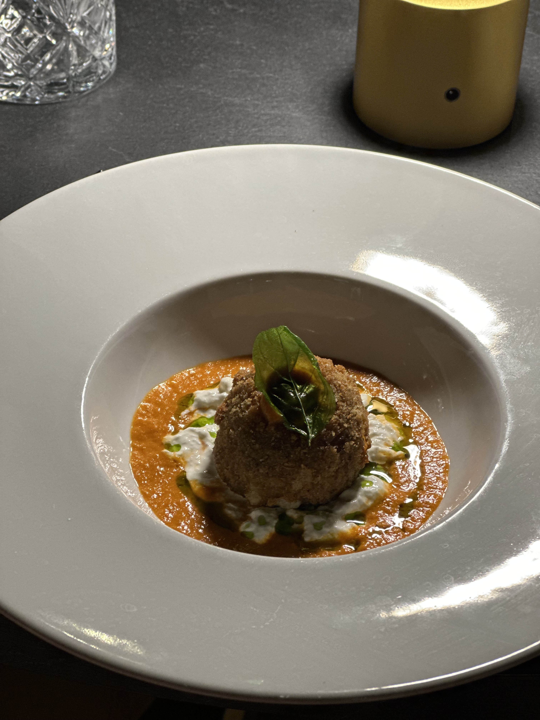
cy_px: 360
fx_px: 1602
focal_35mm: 77
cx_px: 270
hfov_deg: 19.1
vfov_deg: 25.3
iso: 160
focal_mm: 9
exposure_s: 1/33
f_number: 2.8
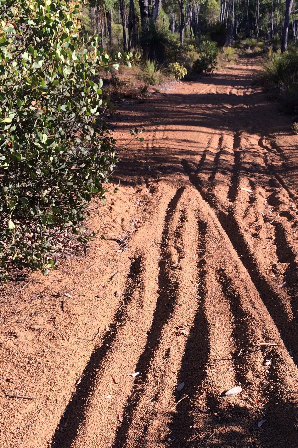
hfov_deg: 29.9
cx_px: 234
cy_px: 264
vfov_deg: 44.3
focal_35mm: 44
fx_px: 546
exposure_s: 1/684
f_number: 2.2
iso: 32
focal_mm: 4.12
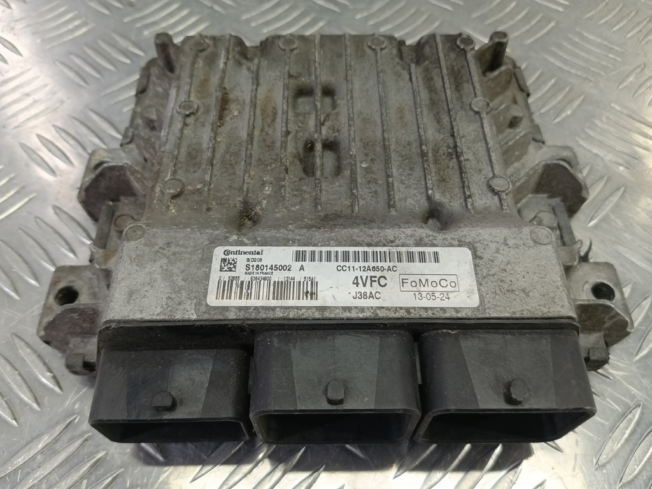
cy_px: 244
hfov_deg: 65.3
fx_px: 509
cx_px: 326
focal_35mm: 27
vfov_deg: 51.4
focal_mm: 4.11
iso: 136
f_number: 1.6
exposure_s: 1/50
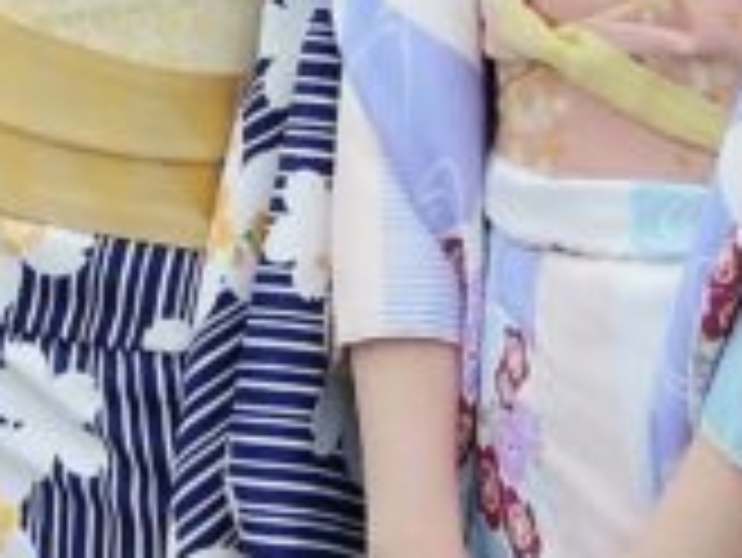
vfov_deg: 8.4
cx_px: 54
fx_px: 3732
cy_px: -274
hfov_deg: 11.3
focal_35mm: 174
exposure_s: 1/1250
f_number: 2
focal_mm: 6
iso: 80
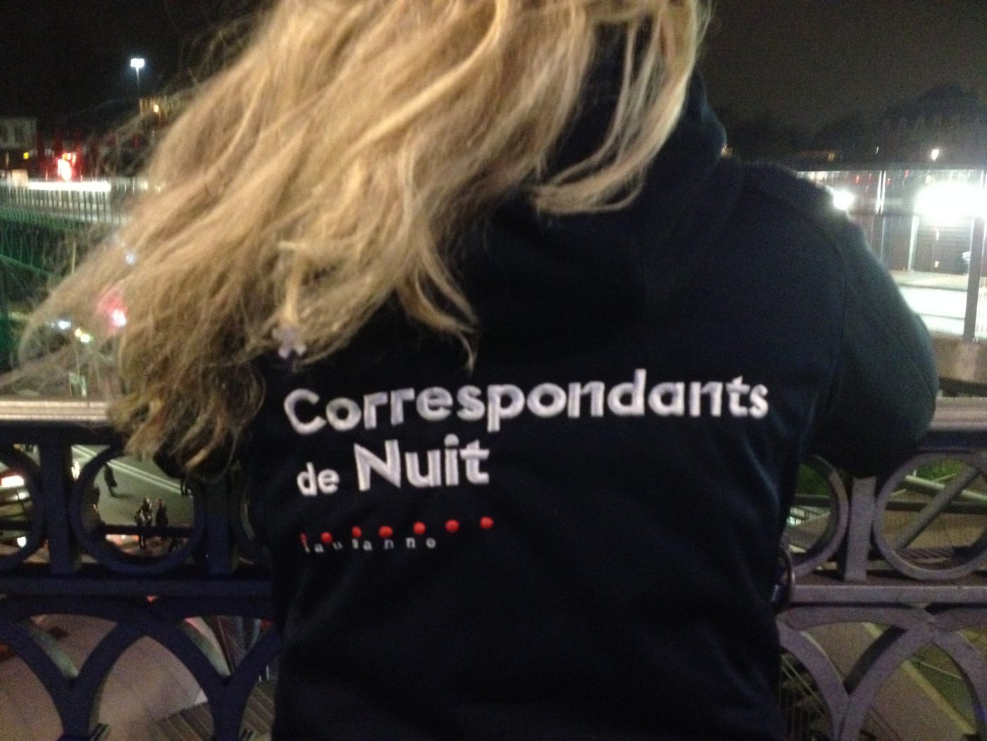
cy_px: 370
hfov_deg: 52.6
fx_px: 998
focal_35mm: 35
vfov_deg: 40.7
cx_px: 494
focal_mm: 4.28
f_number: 2.4
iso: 800
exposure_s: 1/15
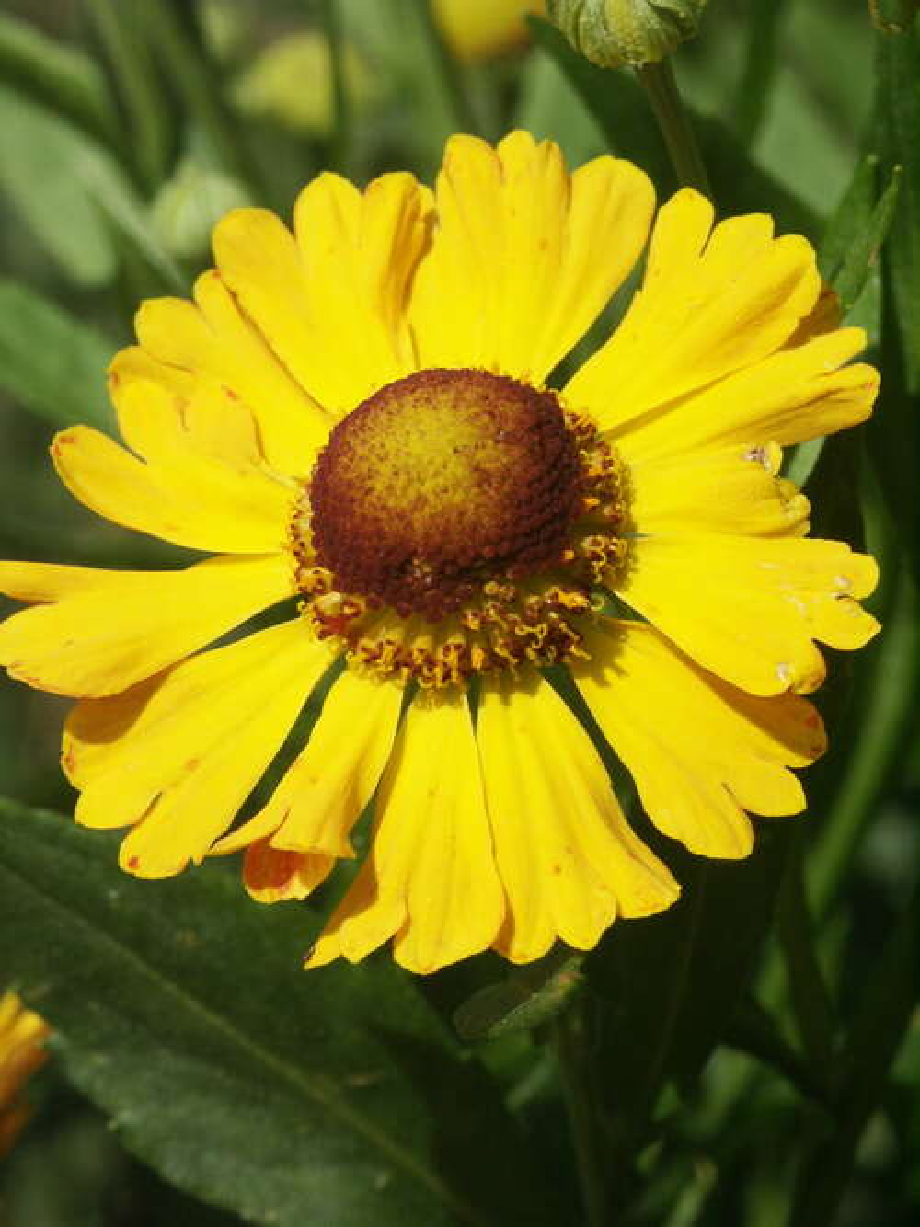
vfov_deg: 10.0
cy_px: 614
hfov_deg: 7.5
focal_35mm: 198
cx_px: 460
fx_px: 7019
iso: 100
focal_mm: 50.07
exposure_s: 1/350
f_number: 9.5
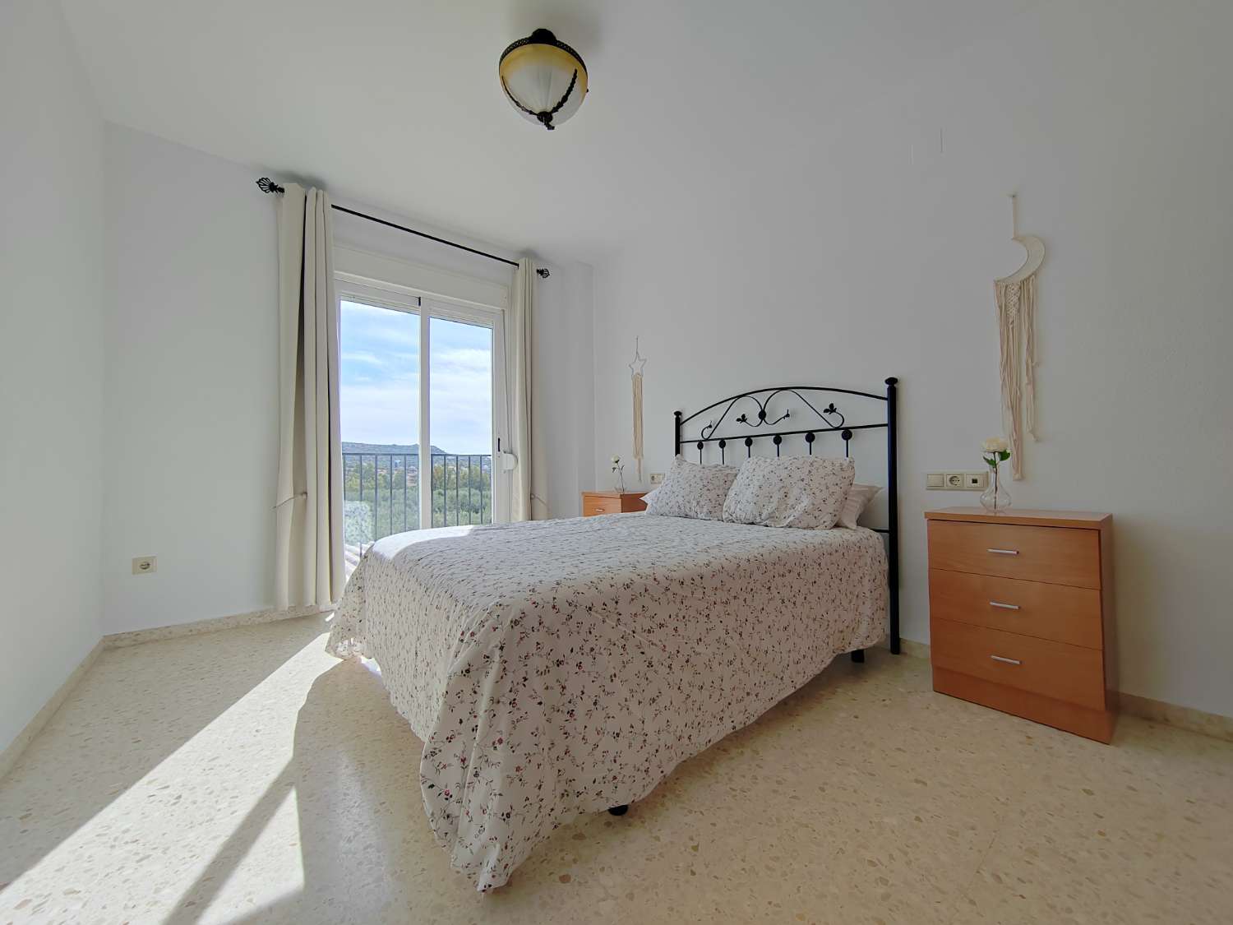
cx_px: 616
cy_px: 462
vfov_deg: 85.7
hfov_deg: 102.1
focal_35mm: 14
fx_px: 499
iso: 100
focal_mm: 2.16
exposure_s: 1/330
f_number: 2.2
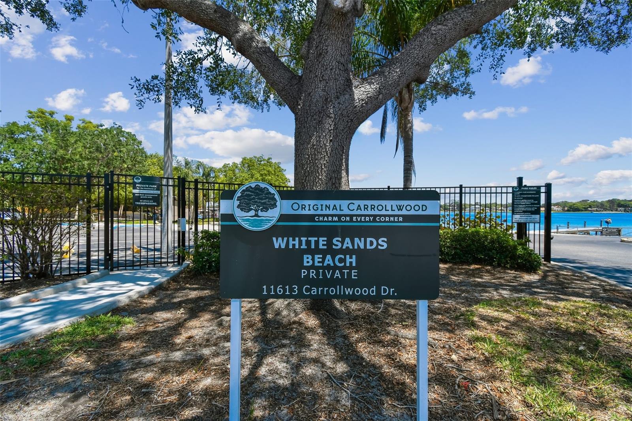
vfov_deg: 77.3
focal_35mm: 15
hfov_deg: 100.4
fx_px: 263
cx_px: 316
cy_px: 210
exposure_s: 1/250
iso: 100
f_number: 7.1
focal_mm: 10
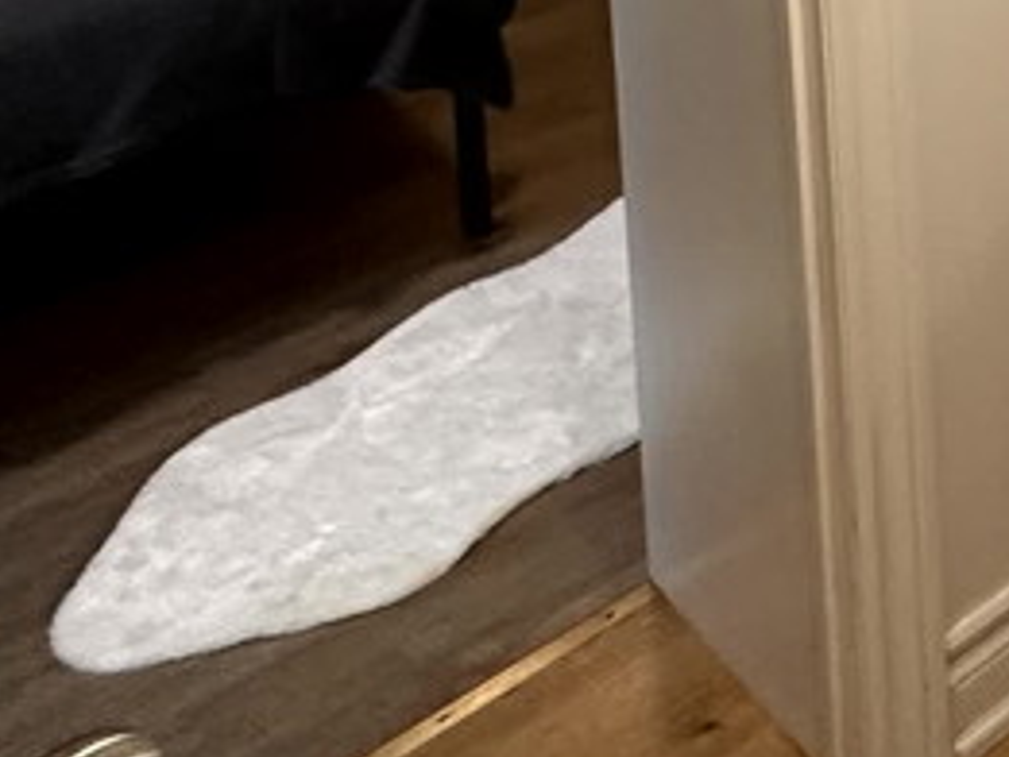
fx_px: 1691
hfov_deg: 23.5
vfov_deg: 18.6
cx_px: 1651
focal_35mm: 58
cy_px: -664
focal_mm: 2.22
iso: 250
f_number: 2.2
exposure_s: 1/60
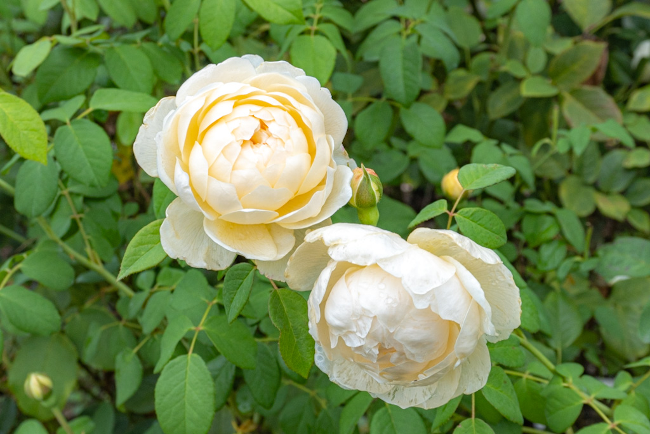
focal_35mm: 40
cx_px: 325
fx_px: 731
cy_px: 217
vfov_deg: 33.0
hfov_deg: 47.9
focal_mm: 27
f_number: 9
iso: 500
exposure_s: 1/320
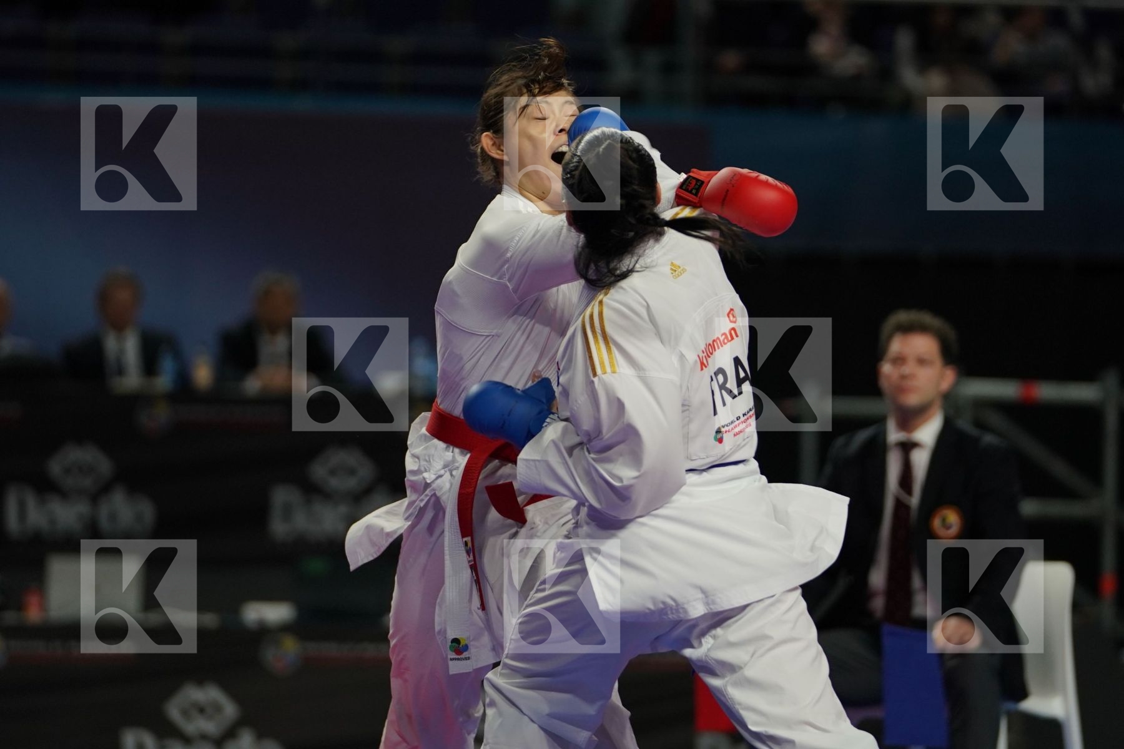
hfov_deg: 8.3
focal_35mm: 247
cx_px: 562
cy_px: 374
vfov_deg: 5.6
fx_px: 7711
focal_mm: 165
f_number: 2.8
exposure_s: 1/1000
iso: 1000
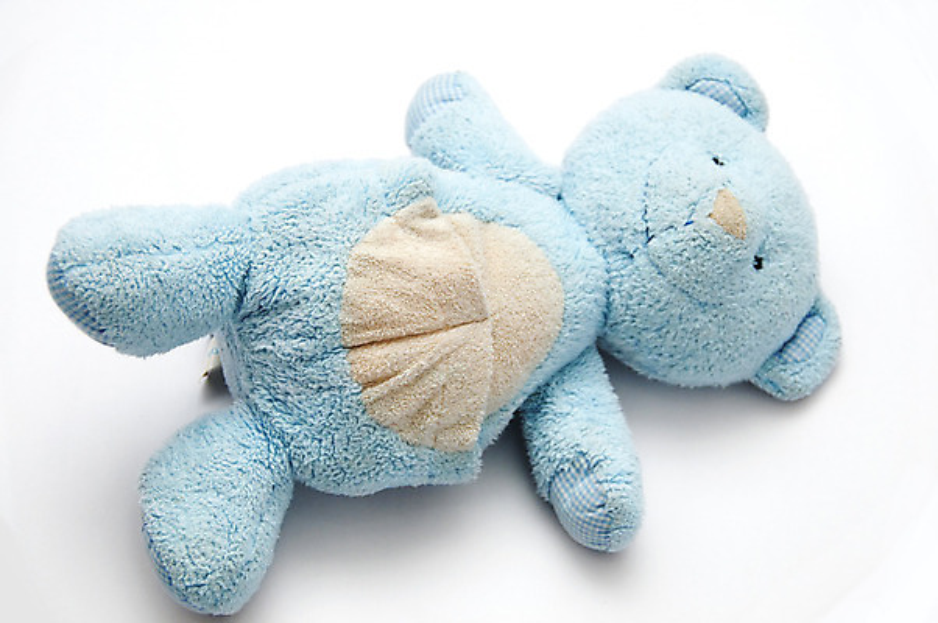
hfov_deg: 19.5
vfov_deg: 13.0
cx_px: 469
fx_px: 2733
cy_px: 312
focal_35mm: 105
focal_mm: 70
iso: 200
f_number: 5
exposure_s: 1/250
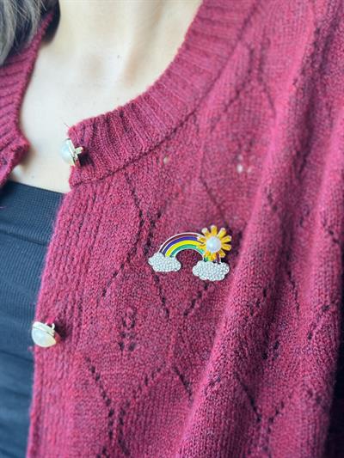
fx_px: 636
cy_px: 229
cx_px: 172
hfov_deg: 30.3
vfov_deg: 39.6
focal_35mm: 48
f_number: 1.78
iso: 250
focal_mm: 6.76
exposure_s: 1/60
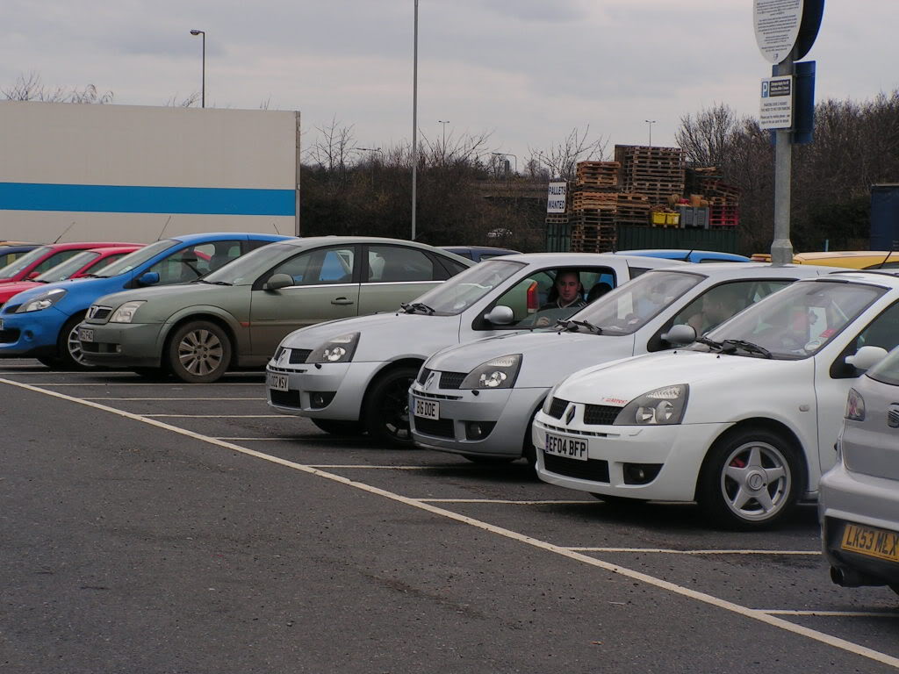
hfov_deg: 17.4
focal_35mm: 113
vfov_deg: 13.1
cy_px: 337
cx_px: 450
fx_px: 2935
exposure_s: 1/200
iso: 64
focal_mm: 18.9
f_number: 4.8
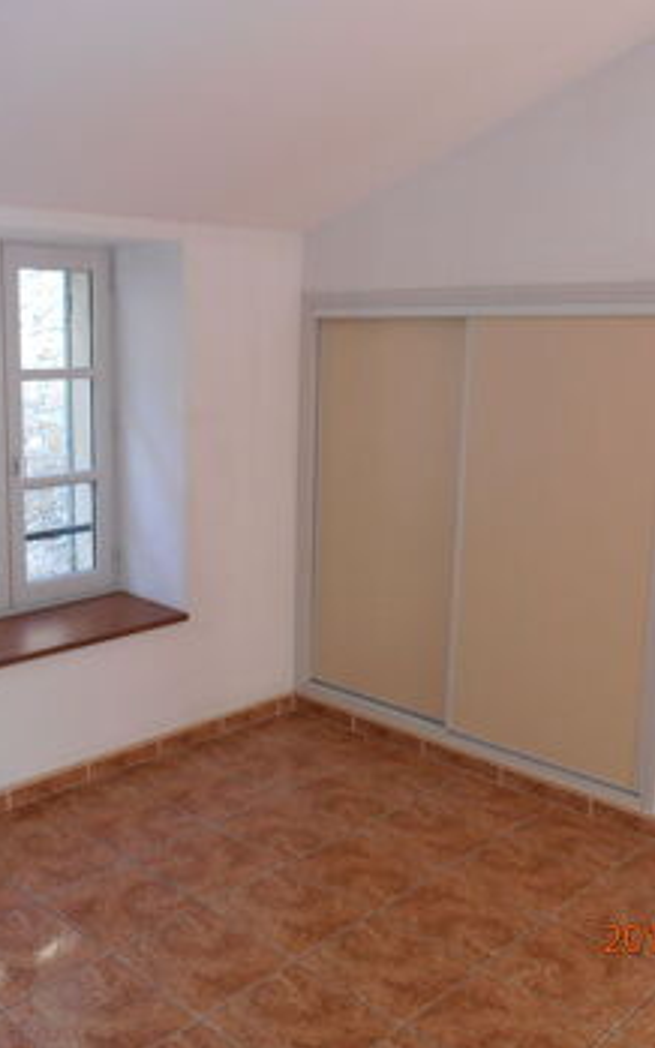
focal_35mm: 35
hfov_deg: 35.6
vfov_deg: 55.3
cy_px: 513
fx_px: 1000
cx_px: 177
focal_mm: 4.2
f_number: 3
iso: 100
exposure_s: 1/30
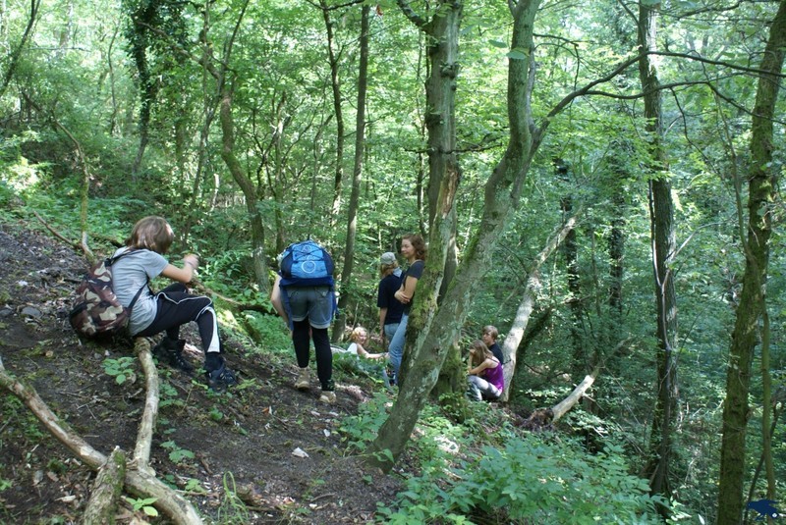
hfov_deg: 57.2
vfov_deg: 40.0
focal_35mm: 33
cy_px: 262
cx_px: 393
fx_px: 721
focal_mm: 22
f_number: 4
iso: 250
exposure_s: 1/40
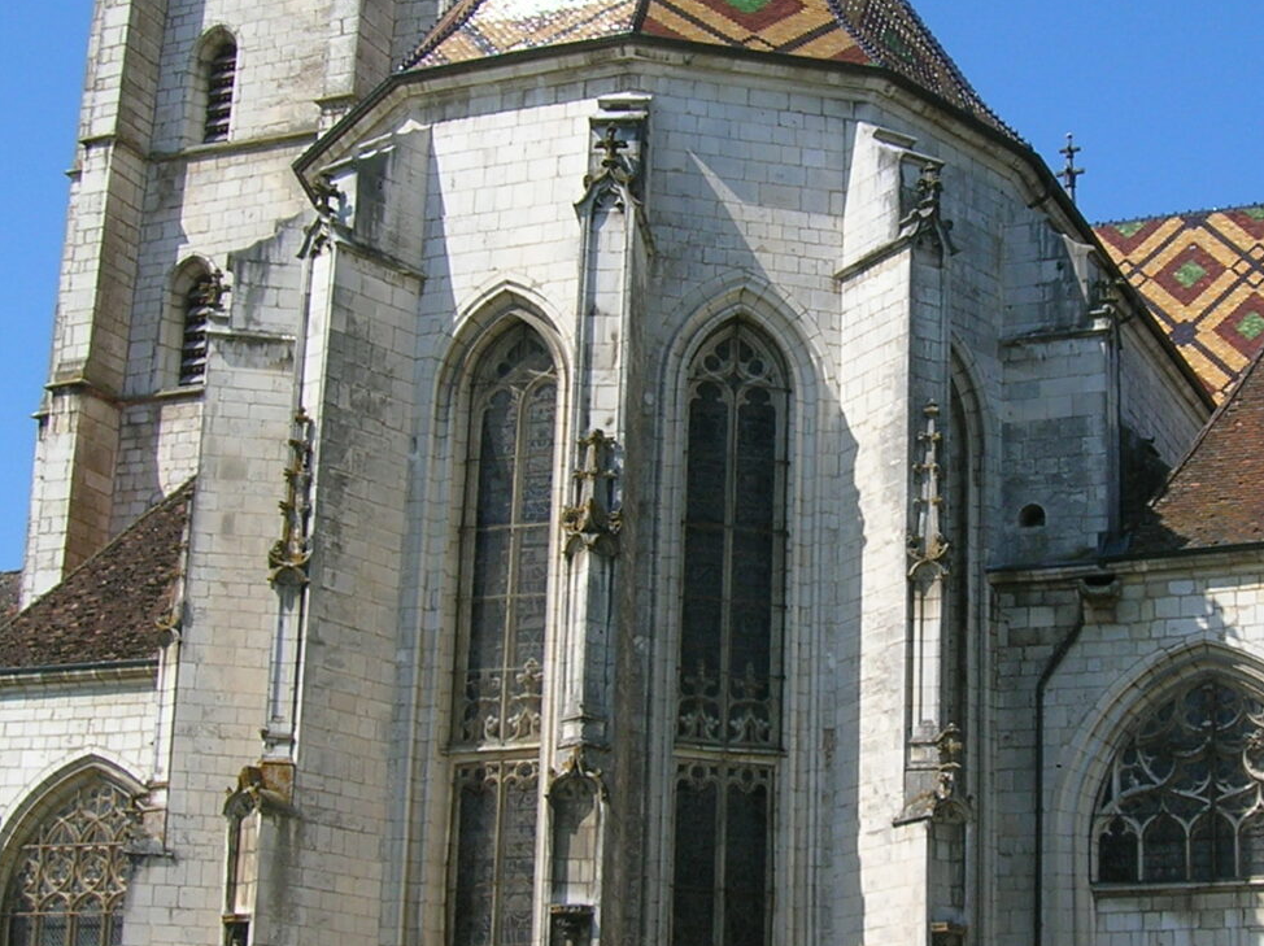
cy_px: 469
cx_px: 953
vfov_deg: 21.9
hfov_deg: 28.5
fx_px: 2445
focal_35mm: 67
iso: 50
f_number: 4.9
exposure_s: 1/438
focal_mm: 5.7
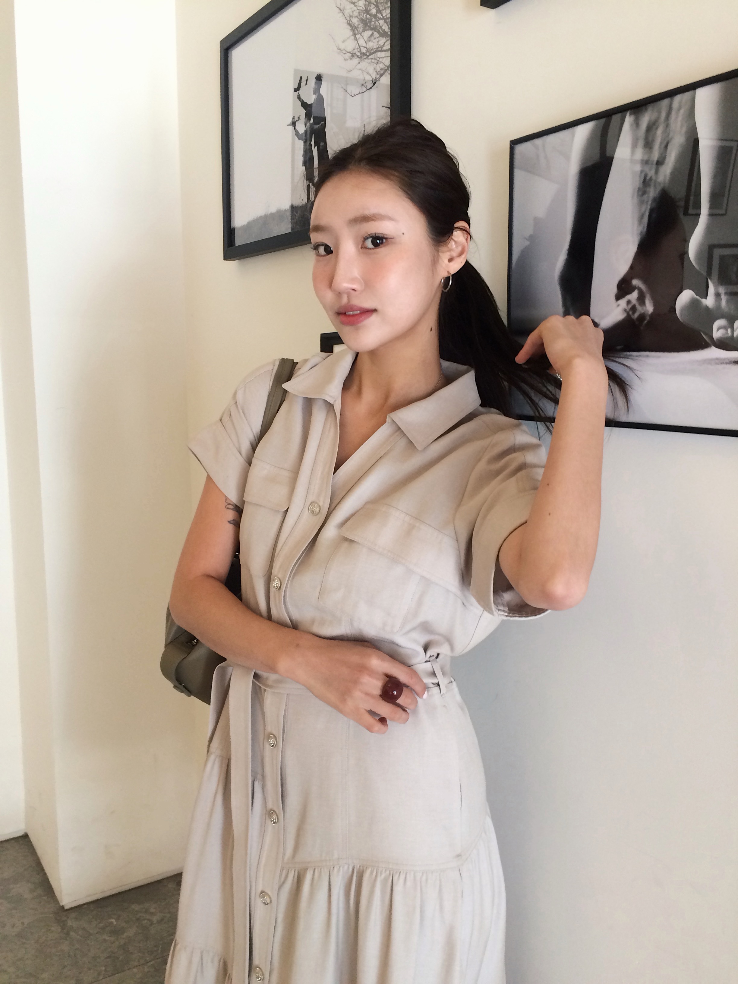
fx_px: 824
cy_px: 492
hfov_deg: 48.2
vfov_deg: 61.7
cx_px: 369
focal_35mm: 29
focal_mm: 4.15
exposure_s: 1/30
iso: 80
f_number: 2.2
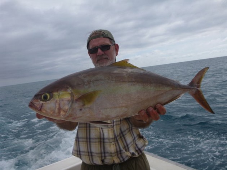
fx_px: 184
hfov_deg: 63.5
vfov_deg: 49.7
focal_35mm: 28
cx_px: 114
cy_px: 85
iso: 100
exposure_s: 1/160
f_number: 10
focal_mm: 4.9
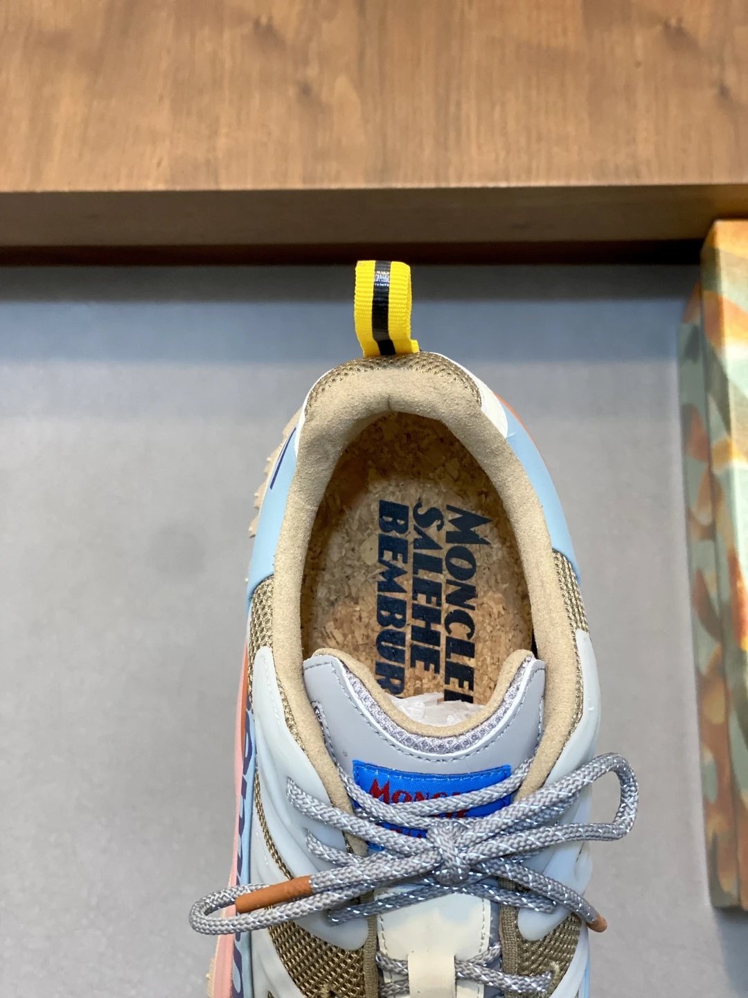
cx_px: 374
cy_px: 499
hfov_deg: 28.0
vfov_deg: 36.8
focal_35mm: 52
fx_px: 1498
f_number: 2
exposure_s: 1/100
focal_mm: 6
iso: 160
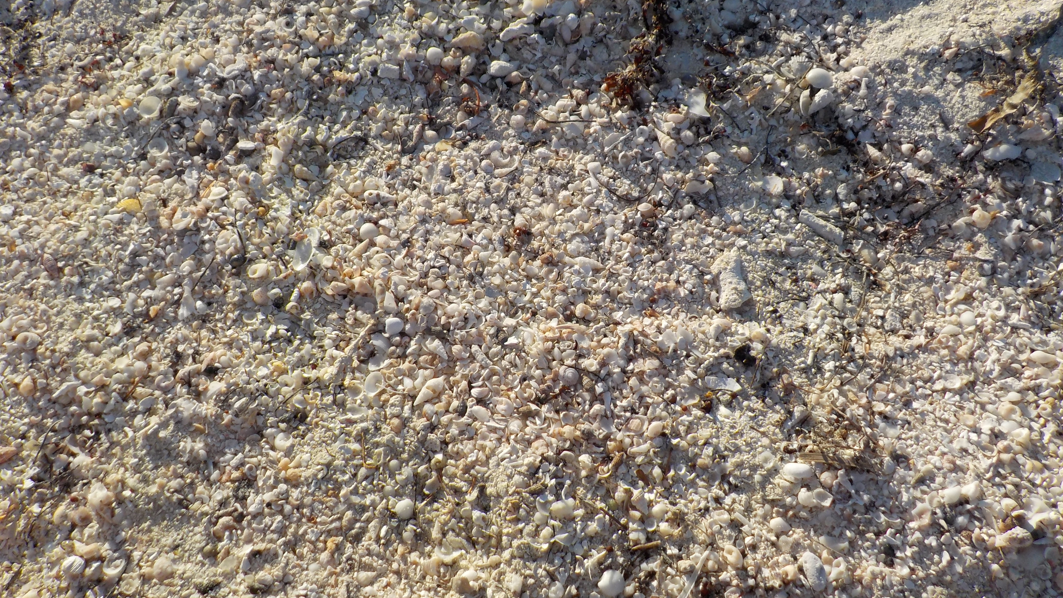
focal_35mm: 33
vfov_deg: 35.6
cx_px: 529
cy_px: 266
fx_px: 930
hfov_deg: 59.5
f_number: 3.3
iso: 125
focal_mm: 4.1
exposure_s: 1/1250
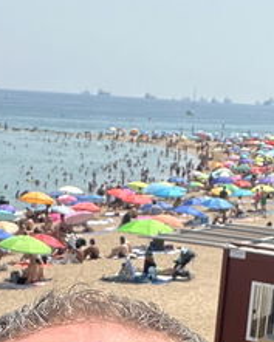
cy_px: 353
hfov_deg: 14.5
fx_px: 1074
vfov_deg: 17.6
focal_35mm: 106
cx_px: 71
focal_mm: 2.71
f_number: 2.2
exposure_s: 1/750
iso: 32
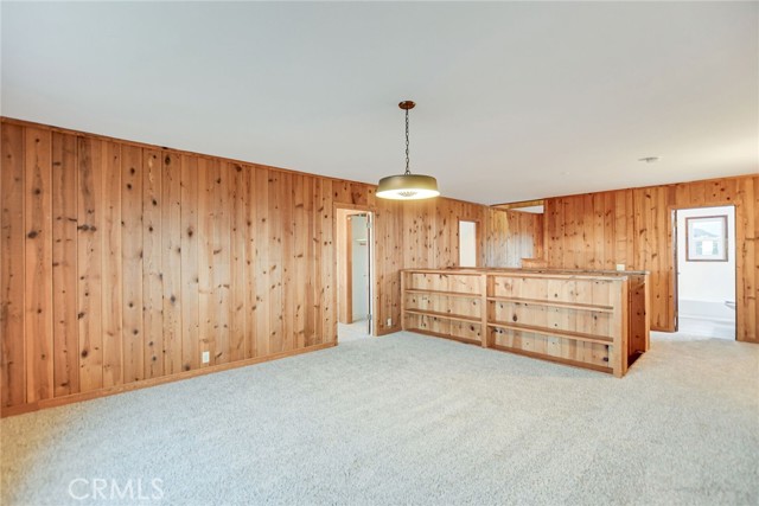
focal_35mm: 15
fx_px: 316
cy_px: 253
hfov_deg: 100.4
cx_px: 380
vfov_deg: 77.4
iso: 800
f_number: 3.5
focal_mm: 10
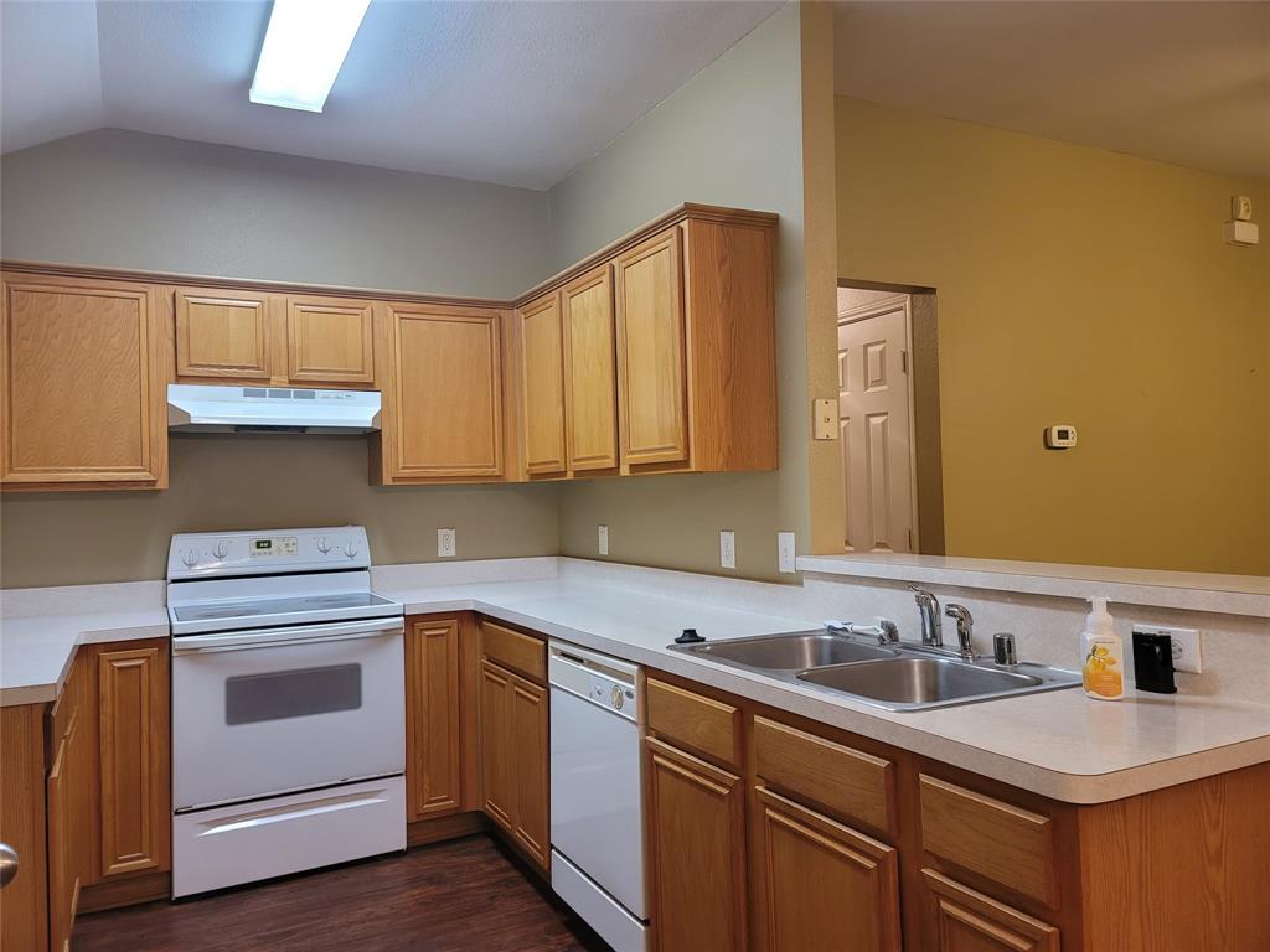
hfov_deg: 69.4
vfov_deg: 54.9
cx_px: 635
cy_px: 476
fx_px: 917
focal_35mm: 25
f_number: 1.8
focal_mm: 7
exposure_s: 1/40
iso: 320
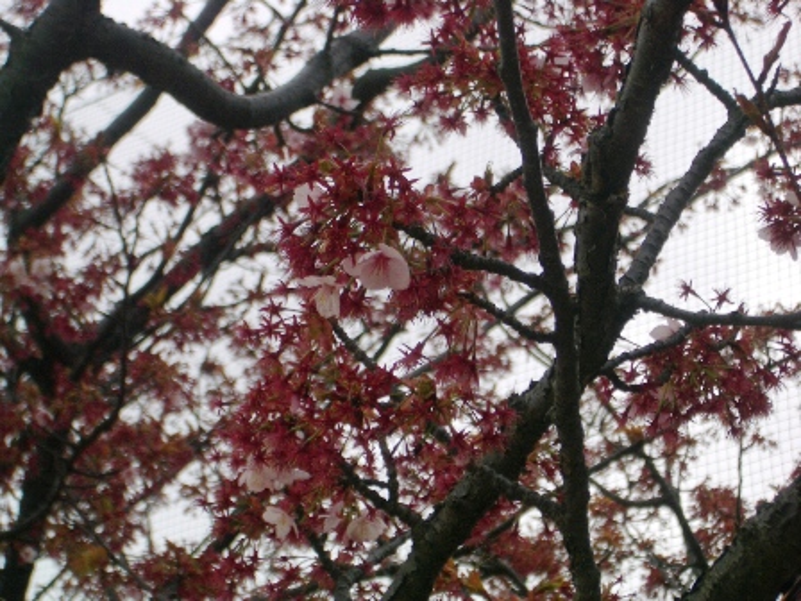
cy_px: 300
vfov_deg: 14.1
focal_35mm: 105
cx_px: 400
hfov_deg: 18.7
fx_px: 2430
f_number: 4.8
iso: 50
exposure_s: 1/160
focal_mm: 17.4
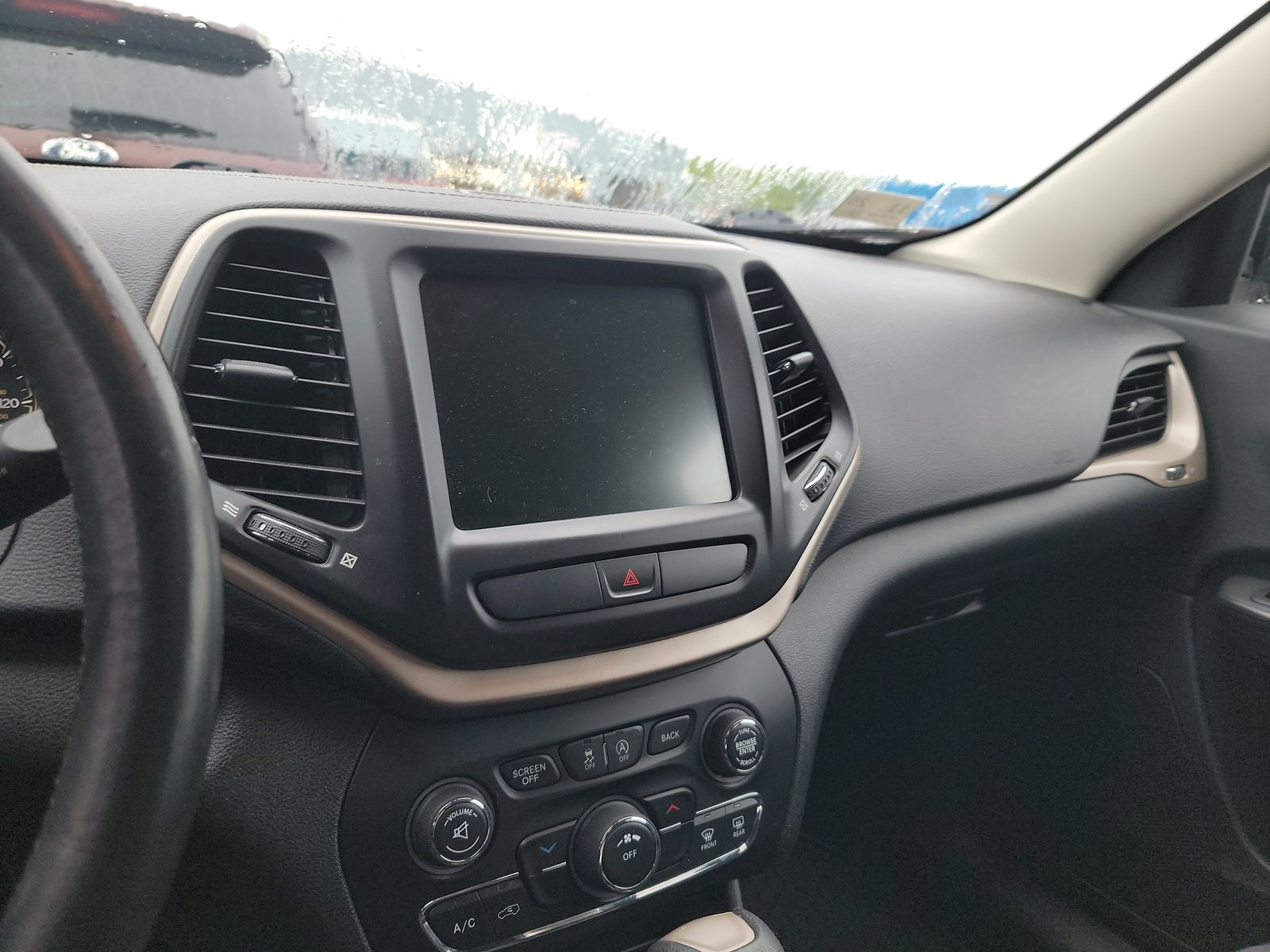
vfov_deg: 56.8
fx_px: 881
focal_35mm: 24
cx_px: 635
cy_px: 476
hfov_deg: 71.6
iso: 191
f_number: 1.8
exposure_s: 1/59
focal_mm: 6.7
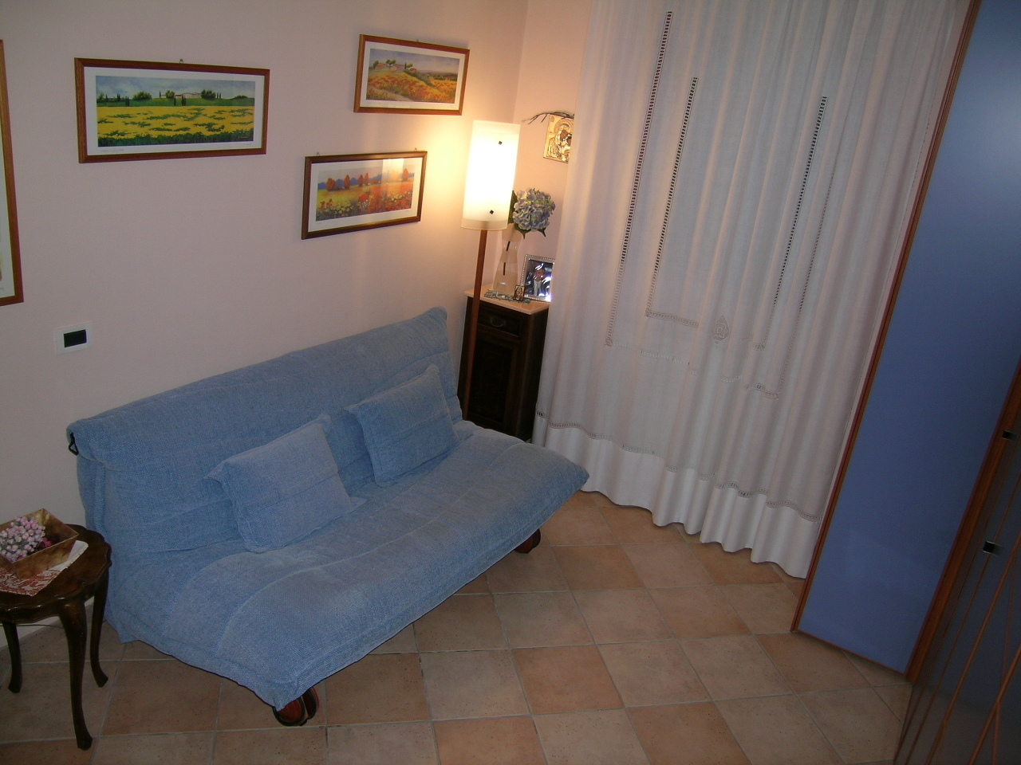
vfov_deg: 49.7
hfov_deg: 63.4
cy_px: 382
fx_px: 826
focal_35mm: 28
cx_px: 510
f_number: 2.8
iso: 50
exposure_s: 1/60.1
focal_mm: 5.8
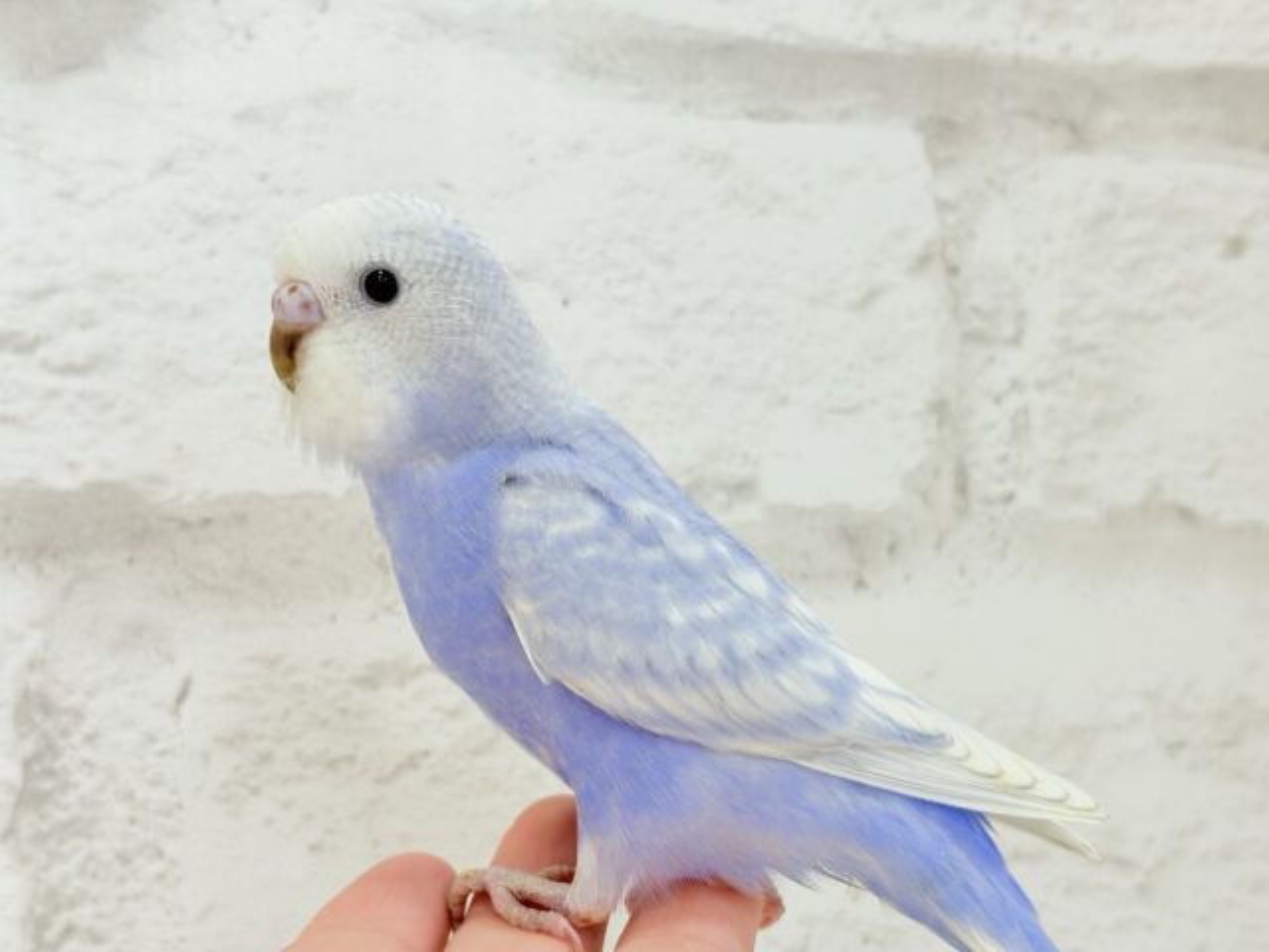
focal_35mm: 52
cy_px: 476
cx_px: 634
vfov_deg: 28.0
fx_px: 1906
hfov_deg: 36.8
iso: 40
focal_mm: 5.96
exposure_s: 1/50
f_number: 1.6
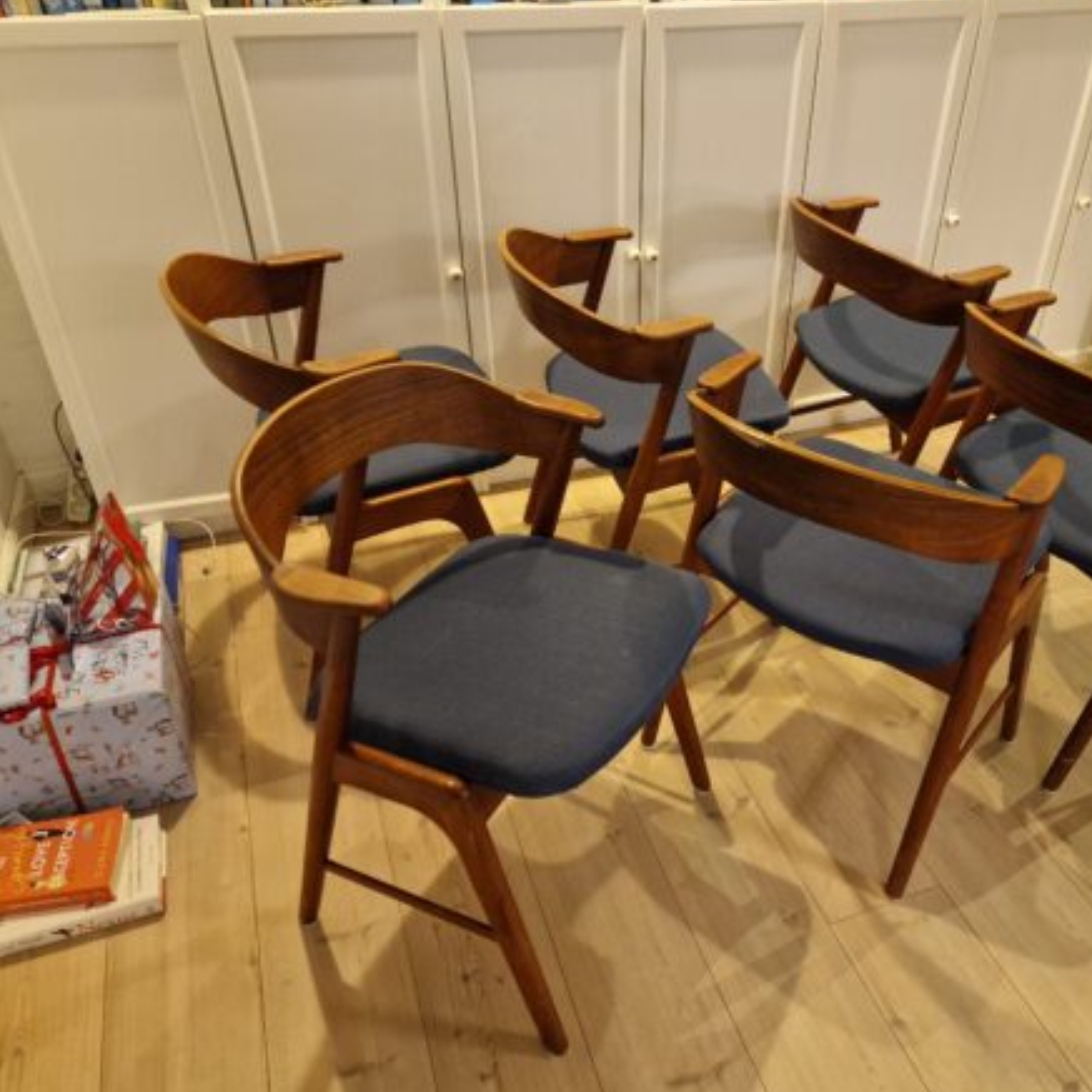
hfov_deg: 56.7
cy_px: 543
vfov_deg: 57.3
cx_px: 669
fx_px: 999
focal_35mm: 28
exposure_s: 1/25
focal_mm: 6.4
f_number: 1.8
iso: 640
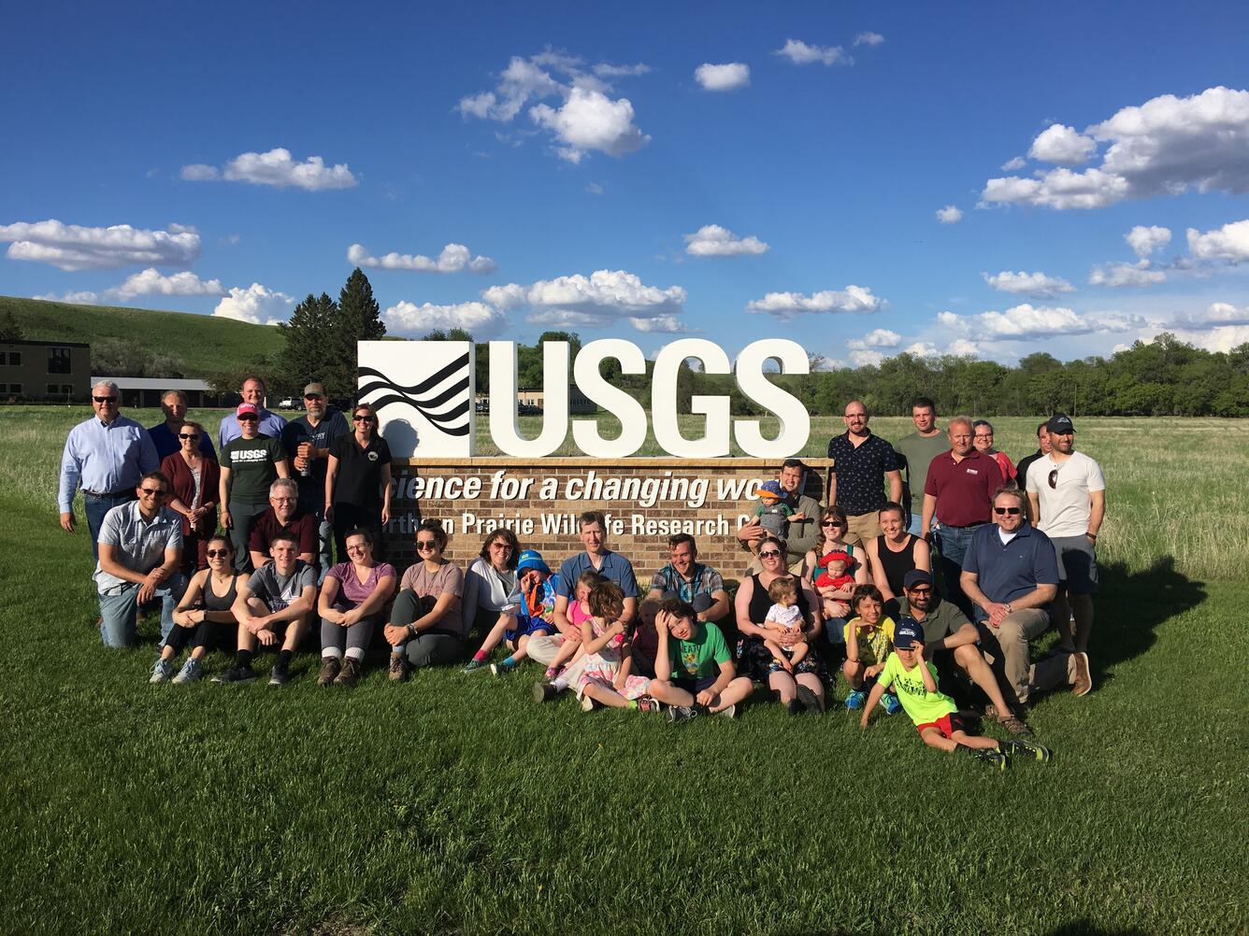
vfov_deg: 48.2
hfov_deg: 61.7
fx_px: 1046
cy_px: 468
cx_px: 624
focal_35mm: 29
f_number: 2.2
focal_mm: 4.15
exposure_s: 1/2262
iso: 25
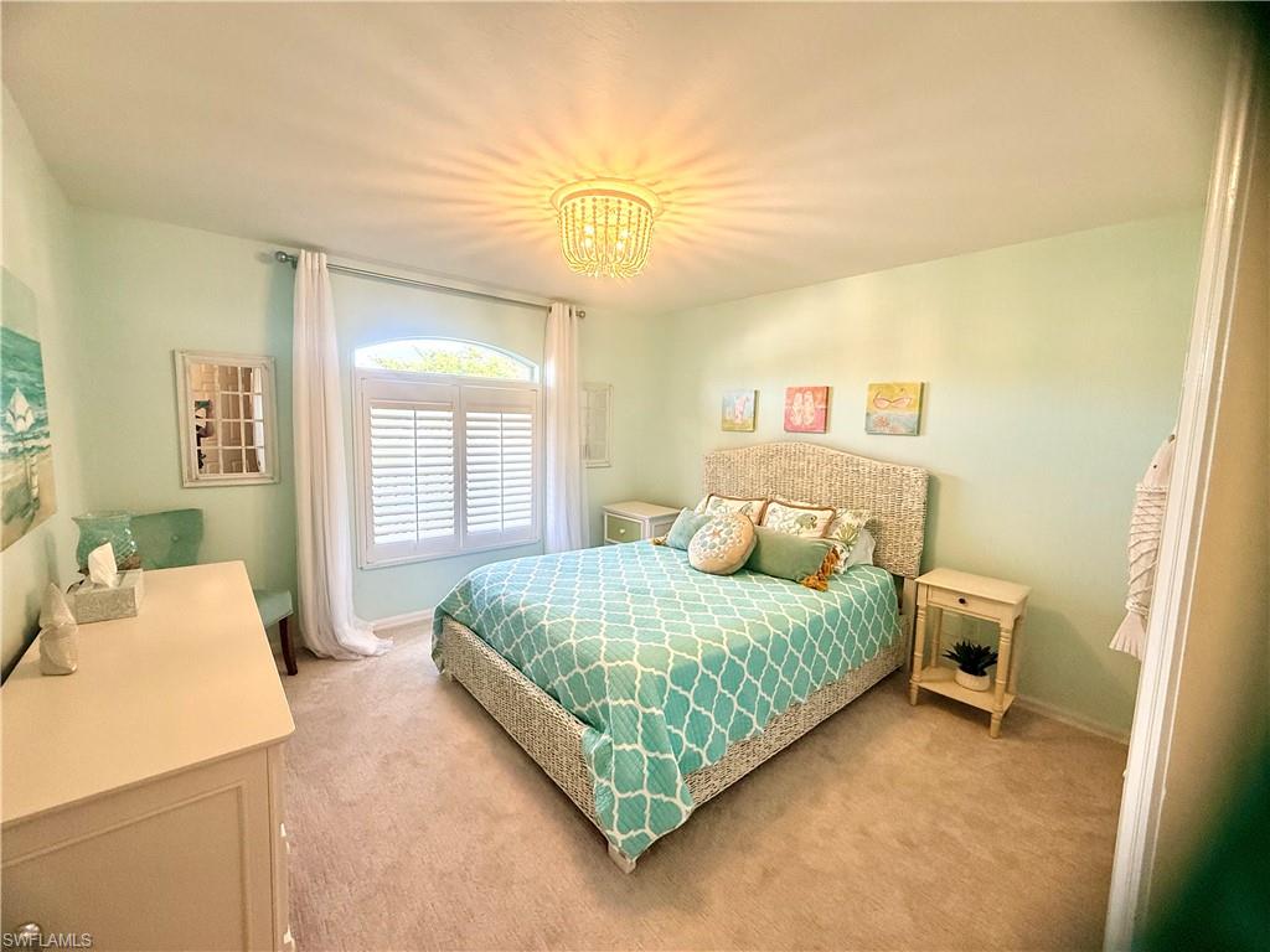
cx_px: 635
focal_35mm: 14
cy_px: 476
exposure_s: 1/120
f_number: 2.2
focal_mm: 2.22
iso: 160
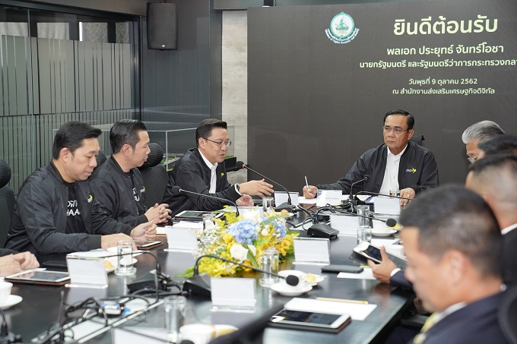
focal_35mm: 70
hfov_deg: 28.8
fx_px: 1005
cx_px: 258
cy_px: 172
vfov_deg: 19.4
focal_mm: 70
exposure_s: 1/200
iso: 1250
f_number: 3.5
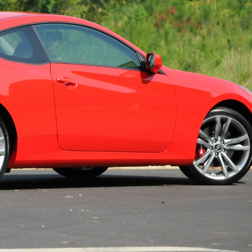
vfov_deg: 5.7
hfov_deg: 5.7
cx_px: 19
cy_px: 91
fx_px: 2545
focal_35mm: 309
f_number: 5.6
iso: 2000
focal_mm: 102
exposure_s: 1/8000
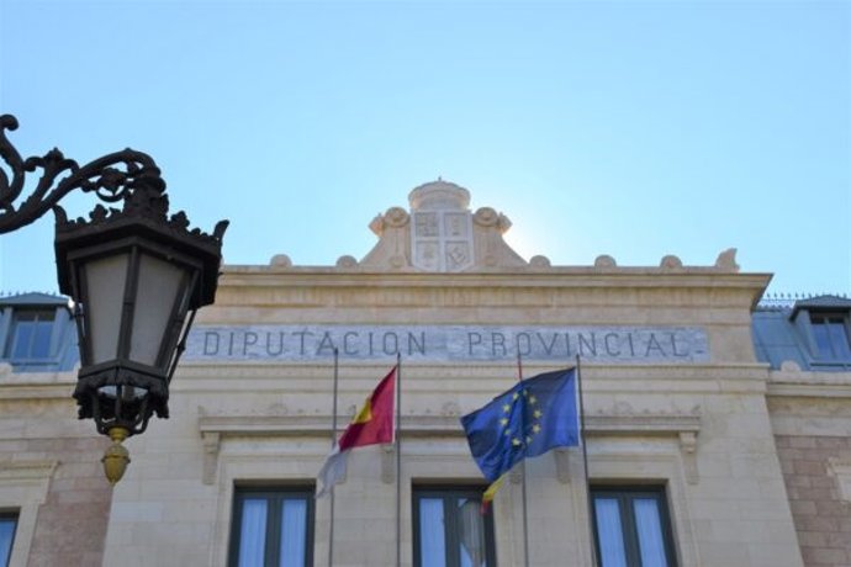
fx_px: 1205
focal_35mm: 51
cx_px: 426
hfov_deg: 38.9
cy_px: 284
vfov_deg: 26.5
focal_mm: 34
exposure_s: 1/400
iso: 200
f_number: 9
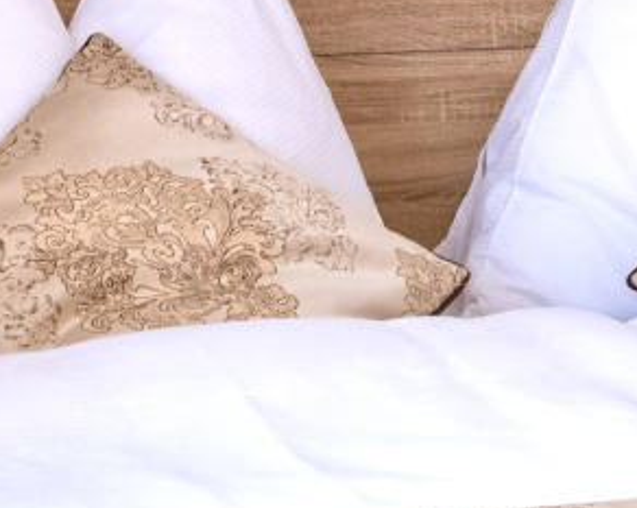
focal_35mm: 140
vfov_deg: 10.7
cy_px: -218
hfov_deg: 13.4
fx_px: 2637
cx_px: 746
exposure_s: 1/40
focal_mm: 19.6
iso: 640
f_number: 9
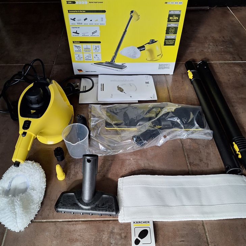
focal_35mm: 28
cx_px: 121
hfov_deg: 57.3
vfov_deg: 57.3
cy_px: 125
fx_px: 225
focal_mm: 5.54
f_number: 1.8
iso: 80
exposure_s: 1/50
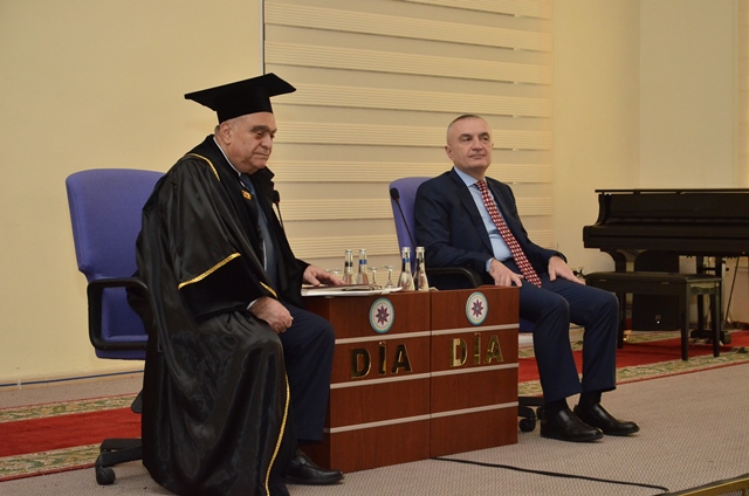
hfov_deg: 27.0
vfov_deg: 18.1
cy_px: 248
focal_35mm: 75
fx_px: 1557
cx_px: 374
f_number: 7.1
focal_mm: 50
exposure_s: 1/200
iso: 2200
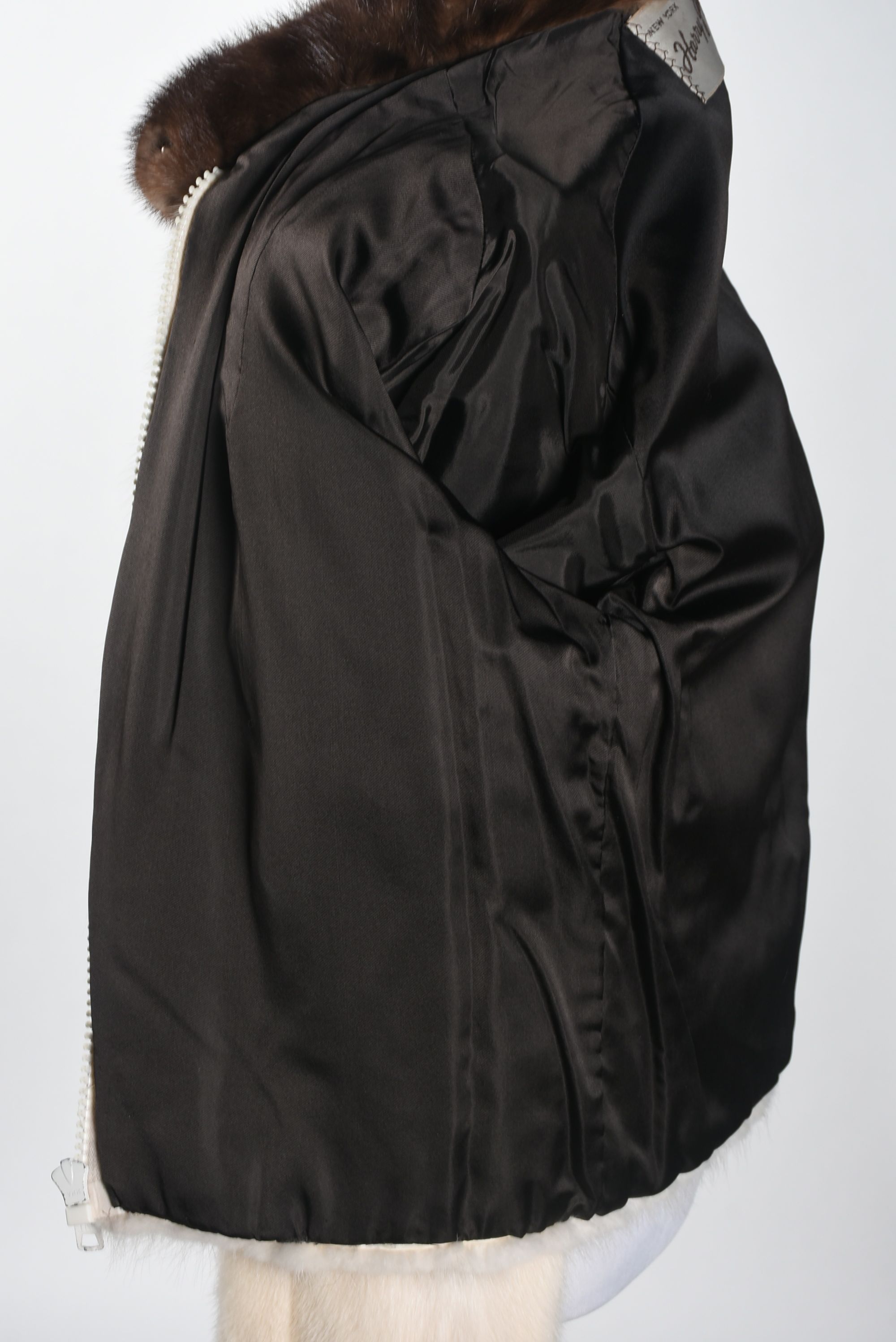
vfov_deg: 26.0
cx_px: 448
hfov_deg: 17.5
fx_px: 2906
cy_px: 671
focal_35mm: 78
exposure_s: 1/125
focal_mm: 52
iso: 200
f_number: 10
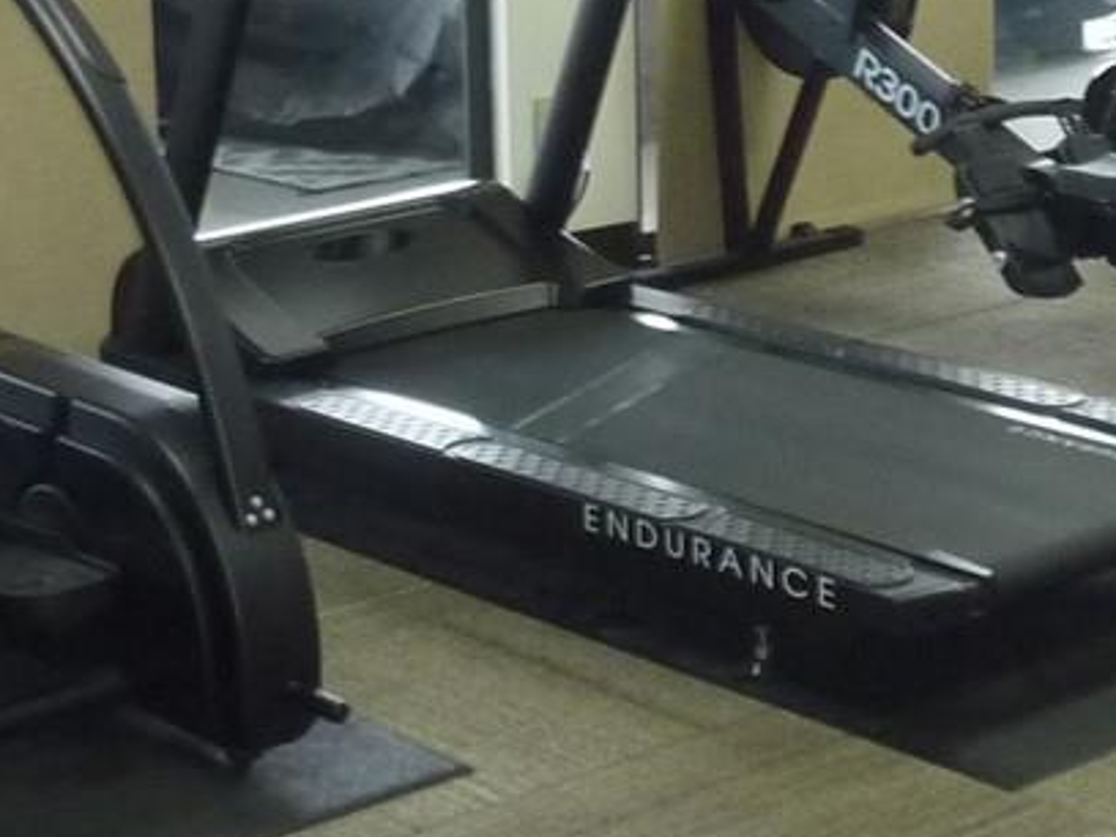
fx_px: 3159
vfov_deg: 14.6
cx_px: 1001
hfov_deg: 19.7
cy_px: -172
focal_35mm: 98
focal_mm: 4.1
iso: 250
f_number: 3.3
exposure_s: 1/30
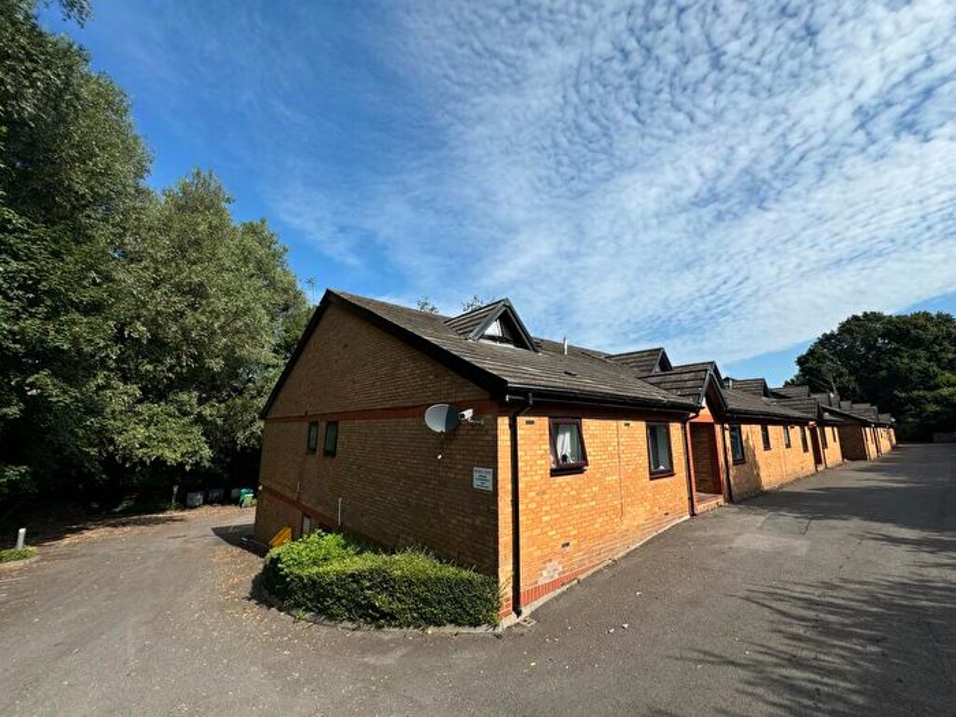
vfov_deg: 85.7
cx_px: 478
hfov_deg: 102.1
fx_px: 387
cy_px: 358
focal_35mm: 14
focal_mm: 2.22
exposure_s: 1/1927
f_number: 2.2
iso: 40
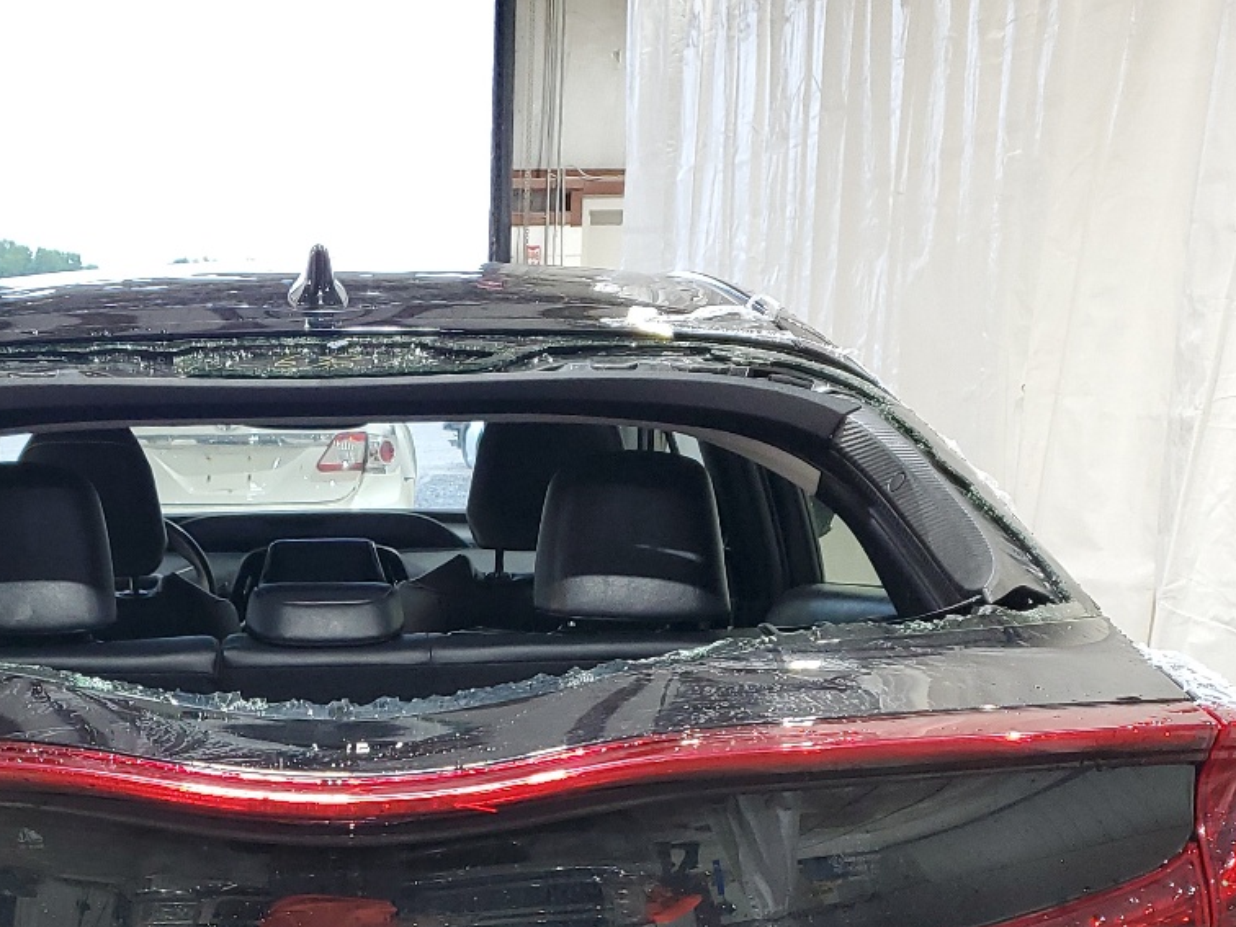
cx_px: 306
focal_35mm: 55
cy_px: 978
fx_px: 1964
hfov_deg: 34.2
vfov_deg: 25.0
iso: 110
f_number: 1.5
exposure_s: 1/60.2
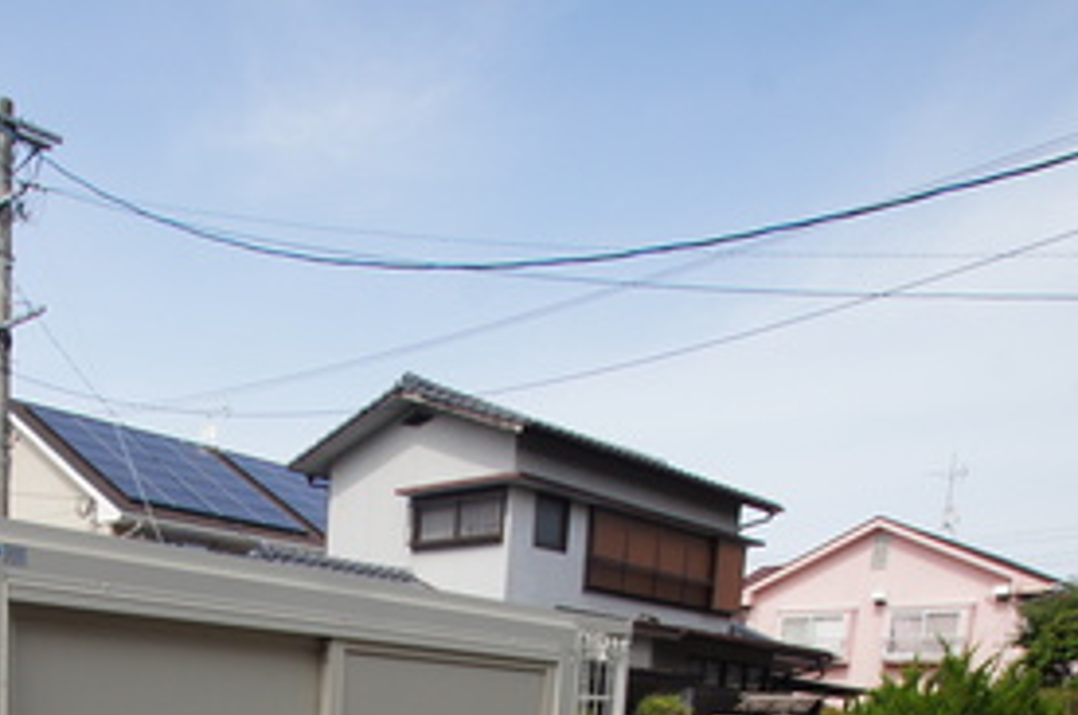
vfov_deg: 29.9
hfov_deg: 49.1
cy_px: 860
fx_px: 1136
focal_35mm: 38
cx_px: 289
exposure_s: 1/80
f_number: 11
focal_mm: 10
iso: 100
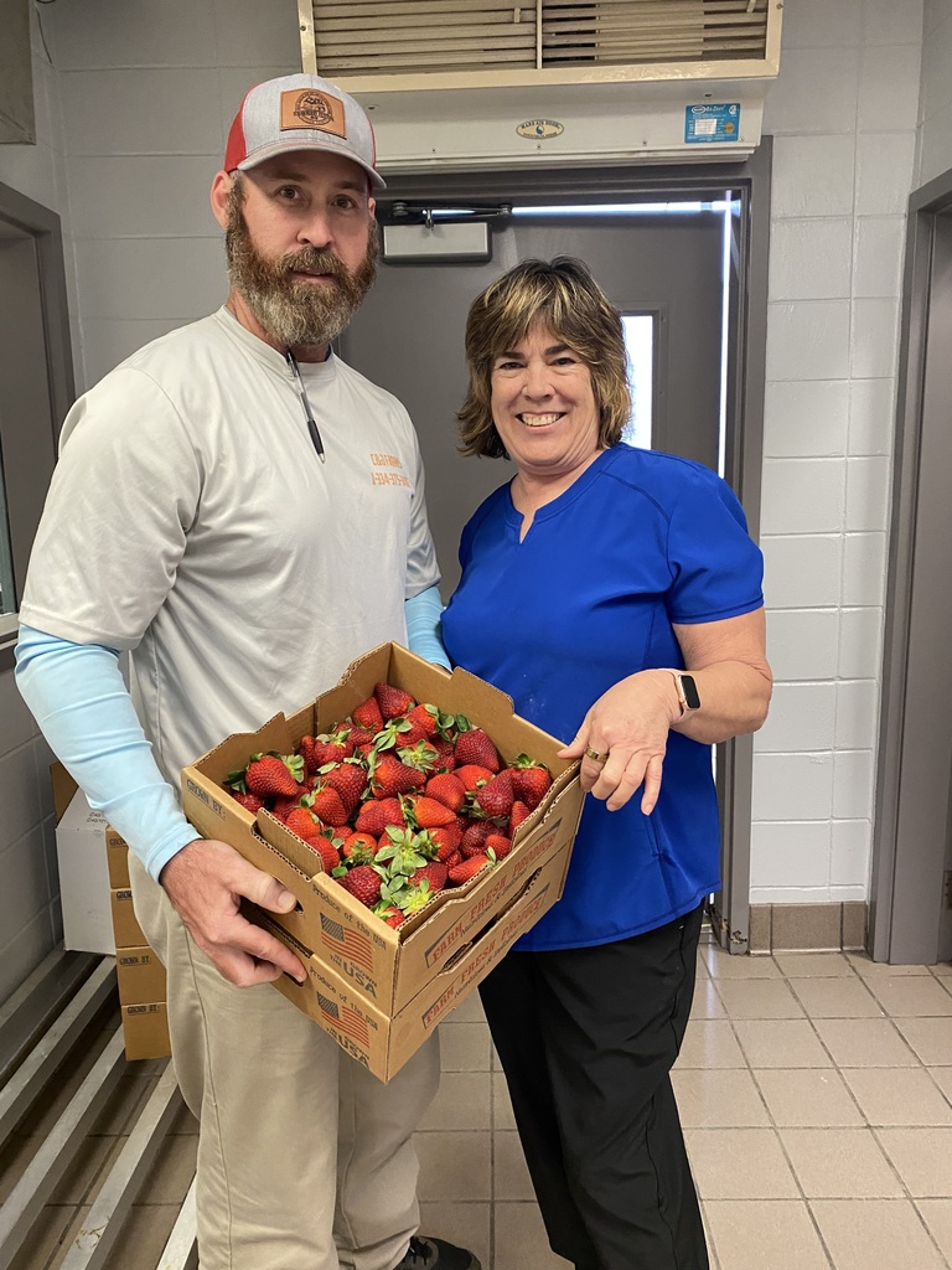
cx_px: 476
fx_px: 953
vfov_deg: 67.3
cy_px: 635
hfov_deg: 53.1
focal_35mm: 26
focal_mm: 4.25
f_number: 1.8
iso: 320
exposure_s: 1/60
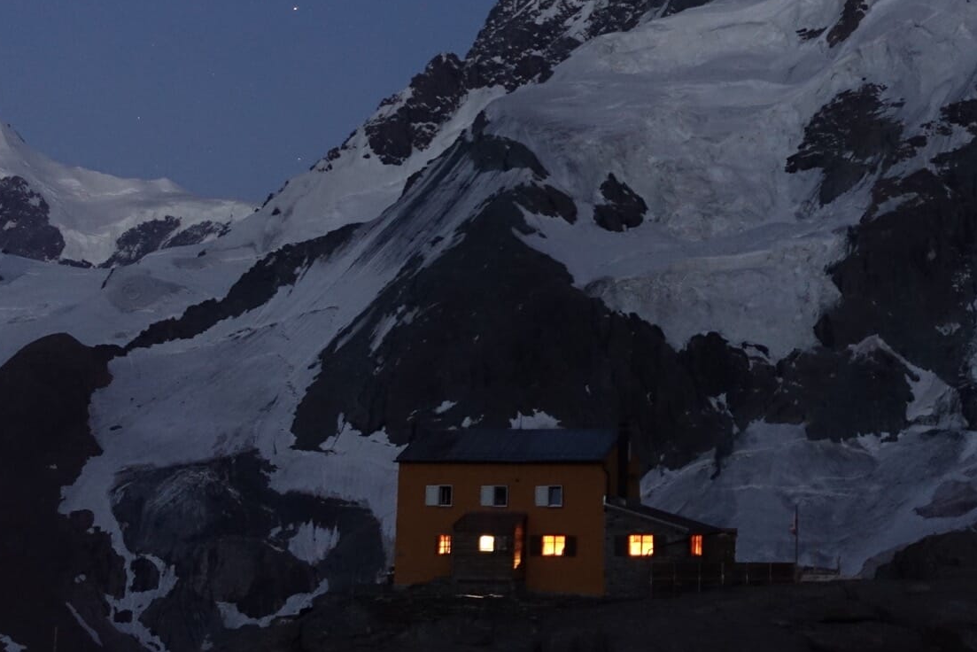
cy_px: 89
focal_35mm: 87
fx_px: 2362
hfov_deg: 23.1
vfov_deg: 15.6
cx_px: 753
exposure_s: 4
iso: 800
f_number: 2.8
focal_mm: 14.5
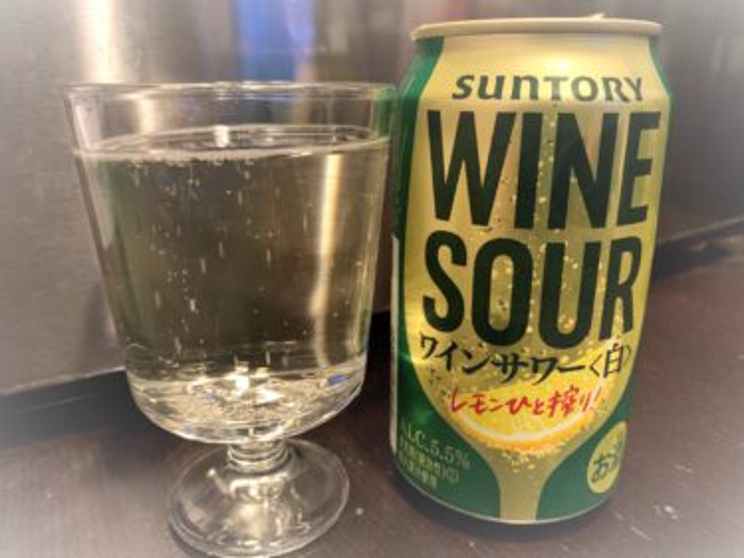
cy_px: 279
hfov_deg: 67.3
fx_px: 559
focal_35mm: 26
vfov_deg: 53.0
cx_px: 372
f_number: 1.8
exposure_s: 1/30
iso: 800
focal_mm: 4.25
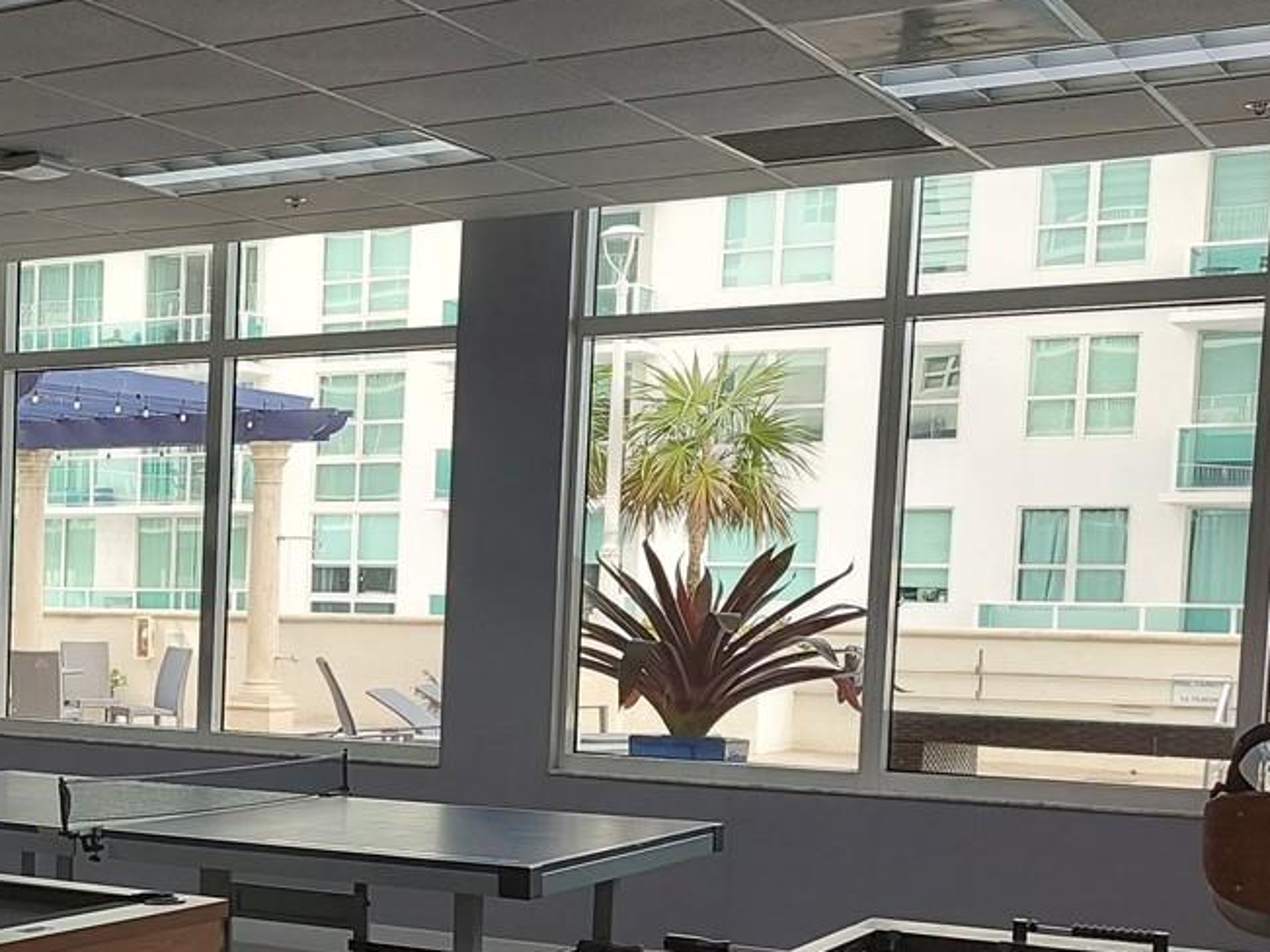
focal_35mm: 59
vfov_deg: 24.4
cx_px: -90
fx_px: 2164
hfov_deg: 29.8
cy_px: 753
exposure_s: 1/120
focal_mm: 5.23
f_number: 1.8
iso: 80
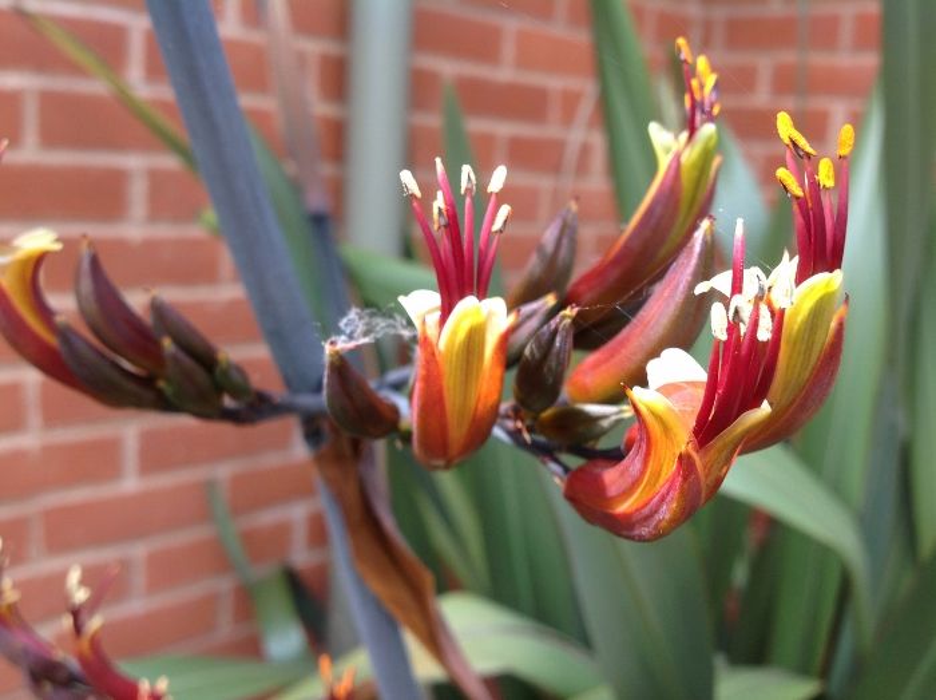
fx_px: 945
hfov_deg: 52.7
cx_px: 468
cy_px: 350
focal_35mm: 35
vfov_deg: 40.6
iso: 50
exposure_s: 1/160
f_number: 2.4
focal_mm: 4.28
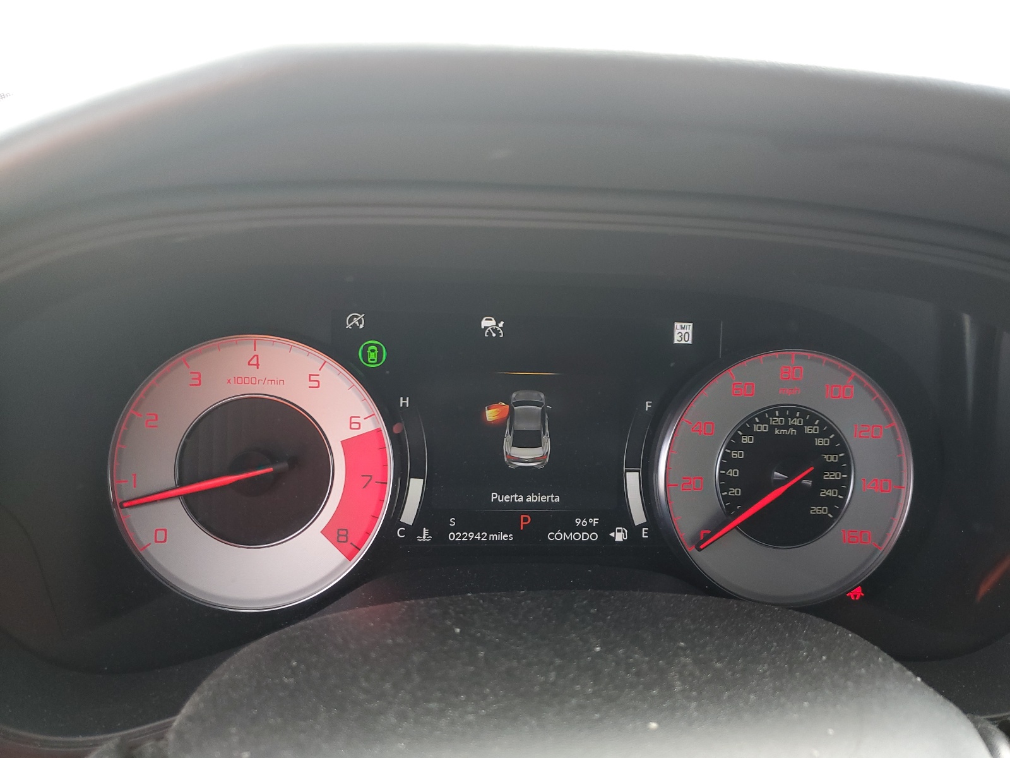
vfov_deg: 53.1
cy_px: 379
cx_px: 505
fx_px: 759
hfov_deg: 67.3
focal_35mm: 26
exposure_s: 1/120
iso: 62
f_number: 1.5
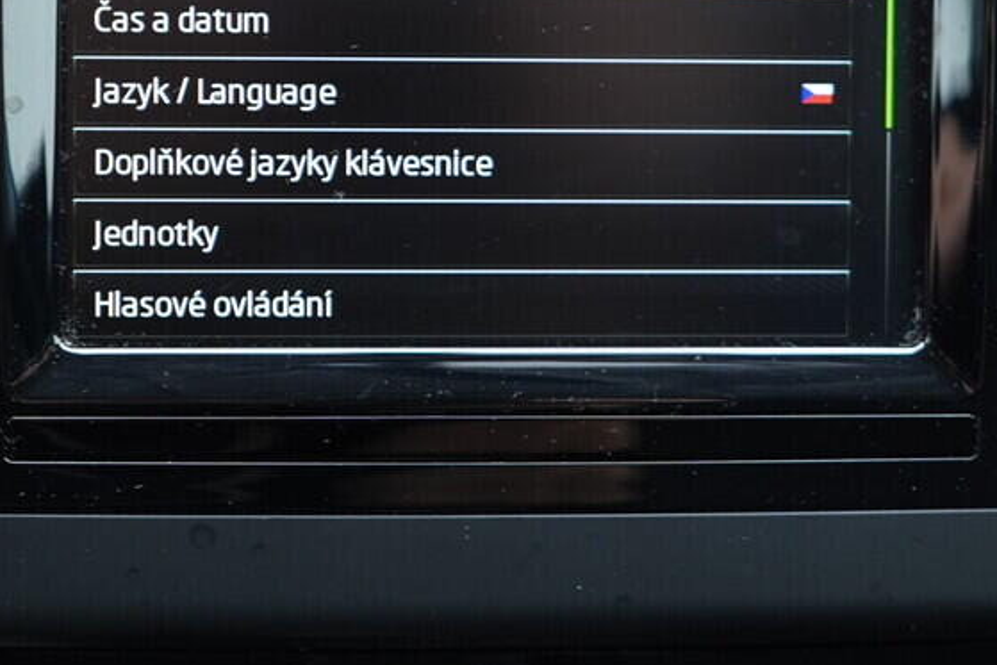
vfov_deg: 20.3
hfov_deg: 30.5
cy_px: 88
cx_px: 499
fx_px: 1828
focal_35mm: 66
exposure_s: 1/40
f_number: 2.8
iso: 500
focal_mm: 24
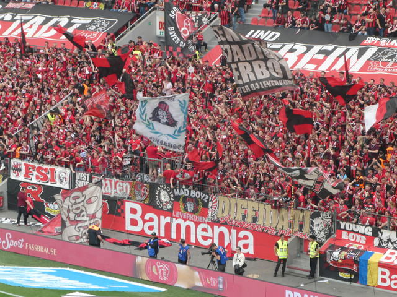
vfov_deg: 8.6
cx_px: 198
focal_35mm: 172
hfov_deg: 11.5
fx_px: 1973
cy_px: 148
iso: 200
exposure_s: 1/125
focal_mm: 30.9
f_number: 5.6
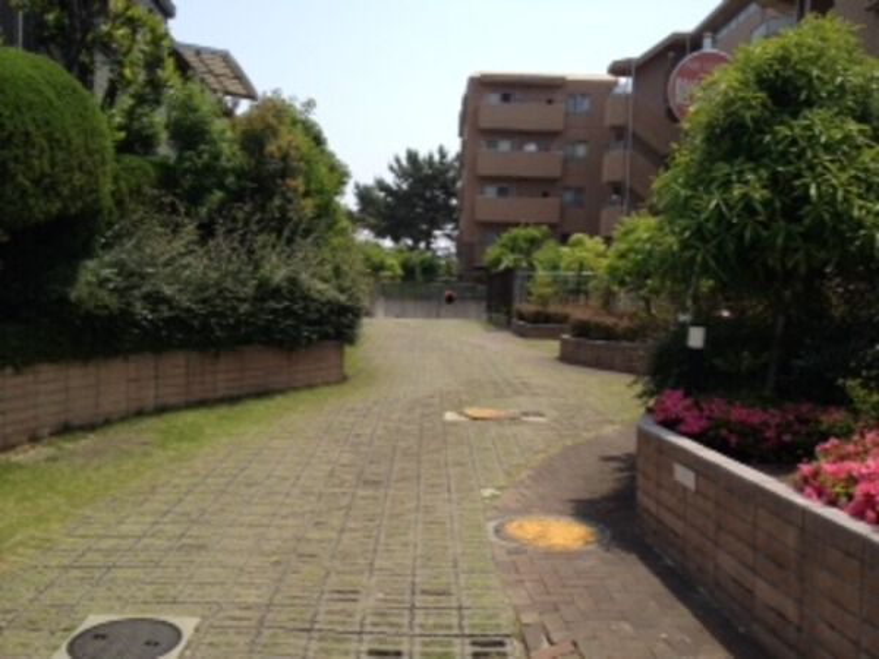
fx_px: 889
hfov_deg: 52.6
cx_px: 440
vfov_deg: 40.7
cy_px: 330
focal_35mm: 35
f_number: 2.4
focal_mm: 4.28
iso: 50
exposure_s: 1/1314
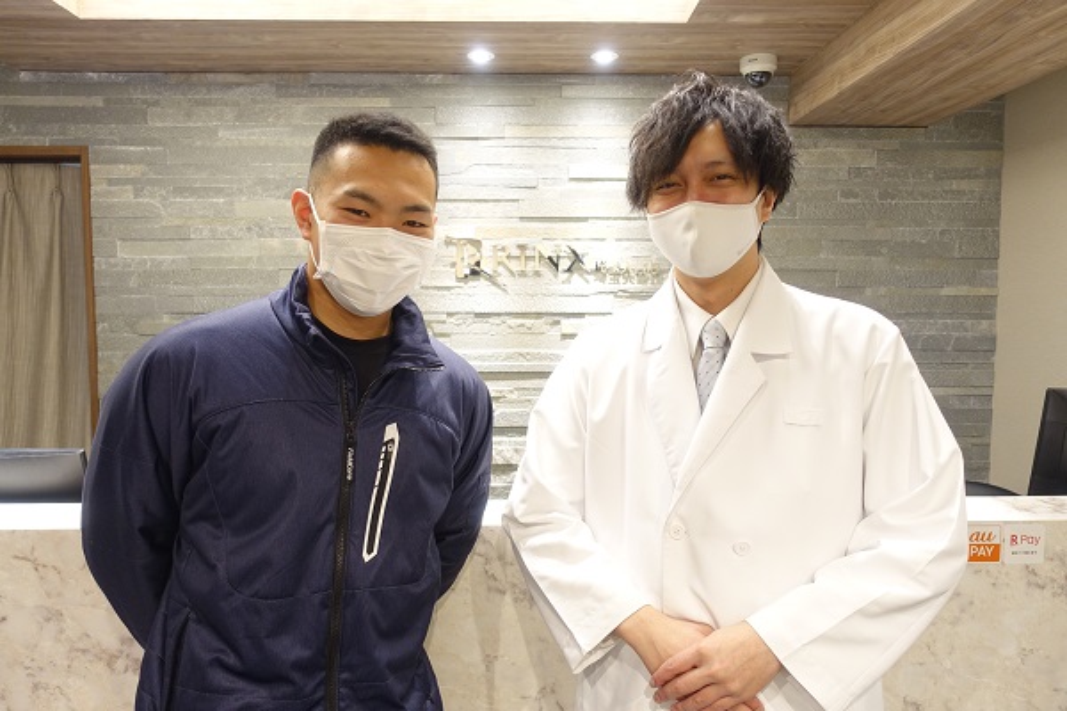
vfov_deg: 53.1
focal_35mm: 24
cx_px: 534
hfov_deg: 73.7
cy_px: 356
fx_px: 711
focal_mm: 8.8
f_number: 2
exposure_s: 1/25
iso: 320
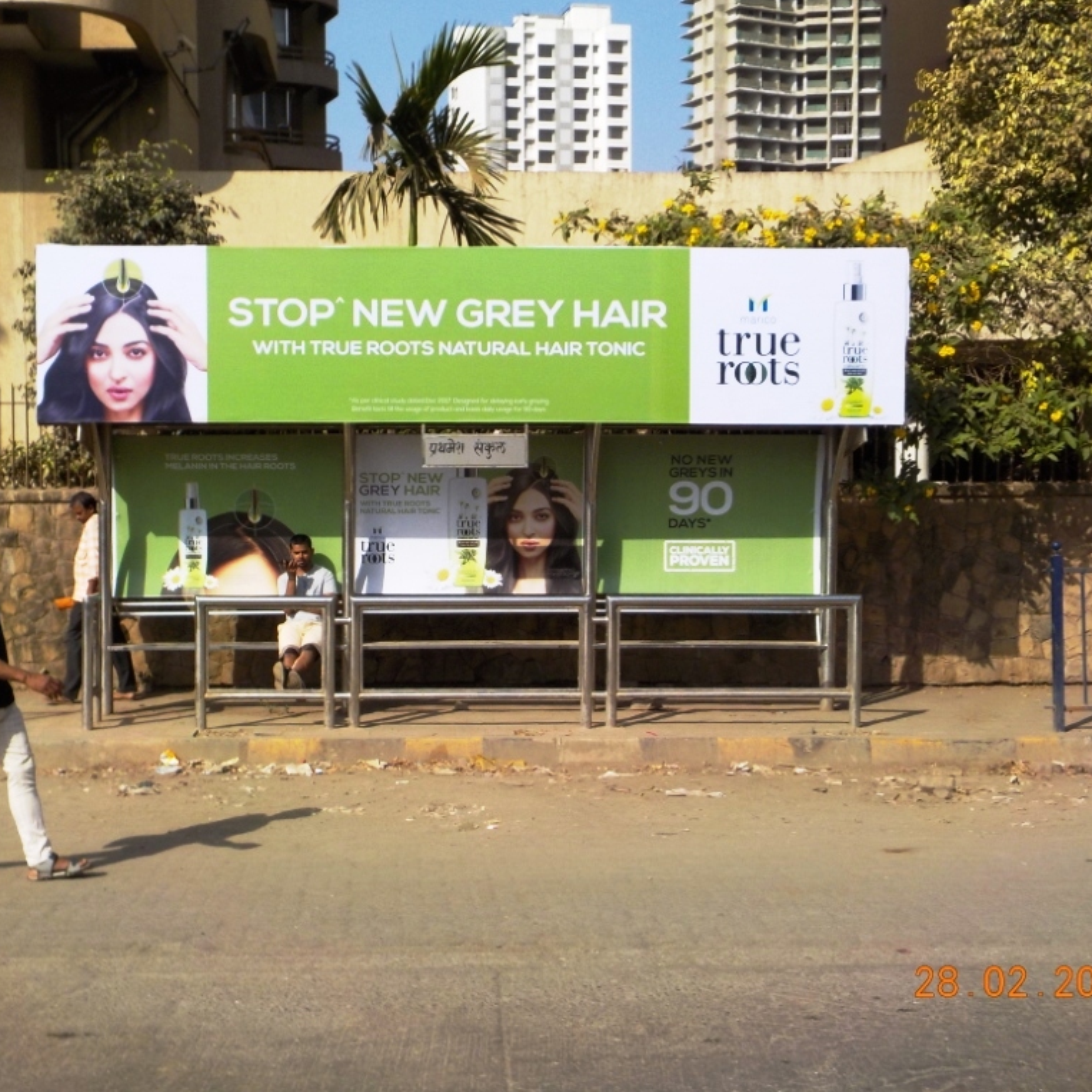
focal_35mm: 45
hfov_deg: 37.5
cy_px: 546
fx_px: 1606
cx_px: 476
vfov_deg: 37.6
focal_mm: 5.2
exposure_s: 1/1250
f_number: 3.7
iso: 125
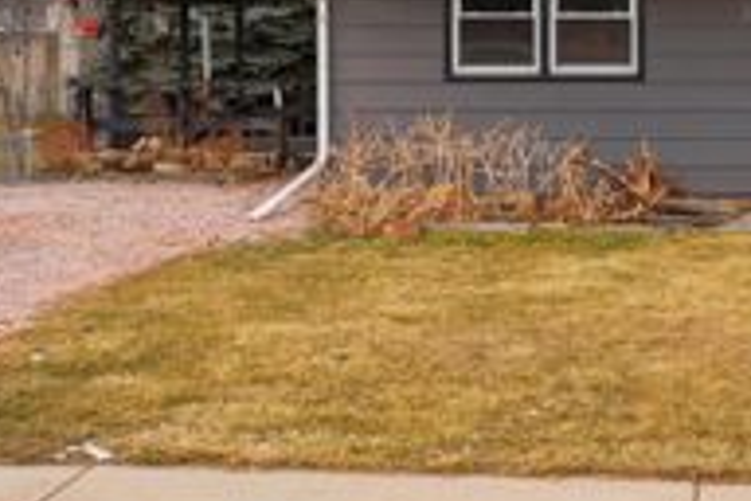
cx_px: 763
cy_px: 84
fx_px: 1356
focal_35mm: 65
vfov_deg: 20.6
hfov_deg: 28.9
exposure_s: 1/4000
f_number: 9
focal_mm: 25
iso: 250
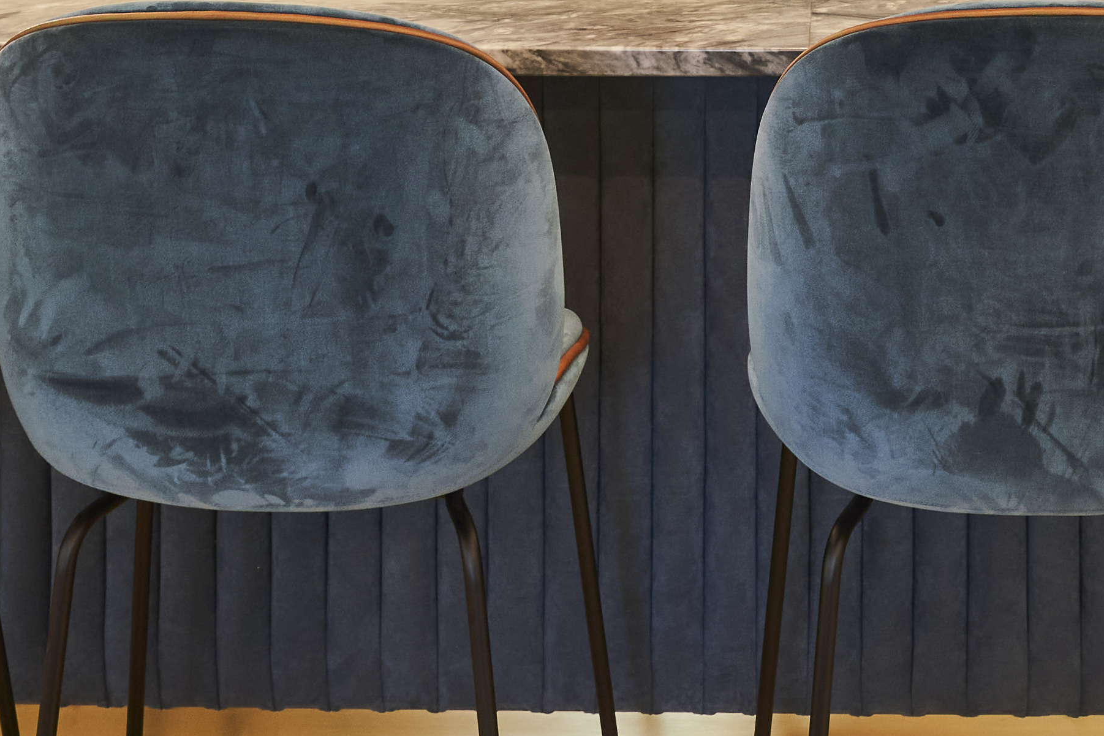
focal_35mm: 75
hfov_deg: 26.7
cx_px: 806
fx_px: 2300
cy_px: -489
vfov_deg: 16.0
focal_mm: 17
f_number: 8
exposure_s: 1/5
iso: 200
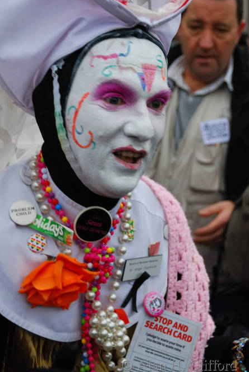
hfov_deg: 17.3
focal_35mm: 79
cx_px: 122
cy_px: 183
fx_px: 819
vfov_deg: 25.7
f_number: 4.8
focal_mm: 50
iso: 450
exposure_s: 1/200
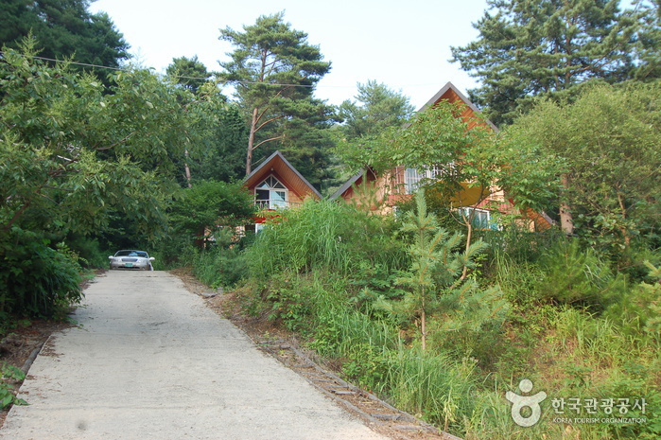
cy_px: 220
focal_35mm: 36
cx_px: 330
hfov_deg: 53.2
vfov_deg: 36.8
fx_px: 661
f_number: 5.6
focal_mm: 24
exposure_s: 1/125
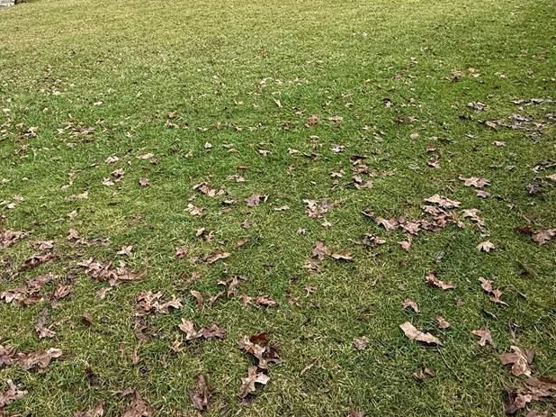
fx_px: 466
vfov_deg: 45.6
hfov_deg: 61.4
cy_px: 79
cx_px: 239
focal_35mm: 29
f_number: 2.2
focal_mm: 2.22
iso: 50
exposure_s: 1/760
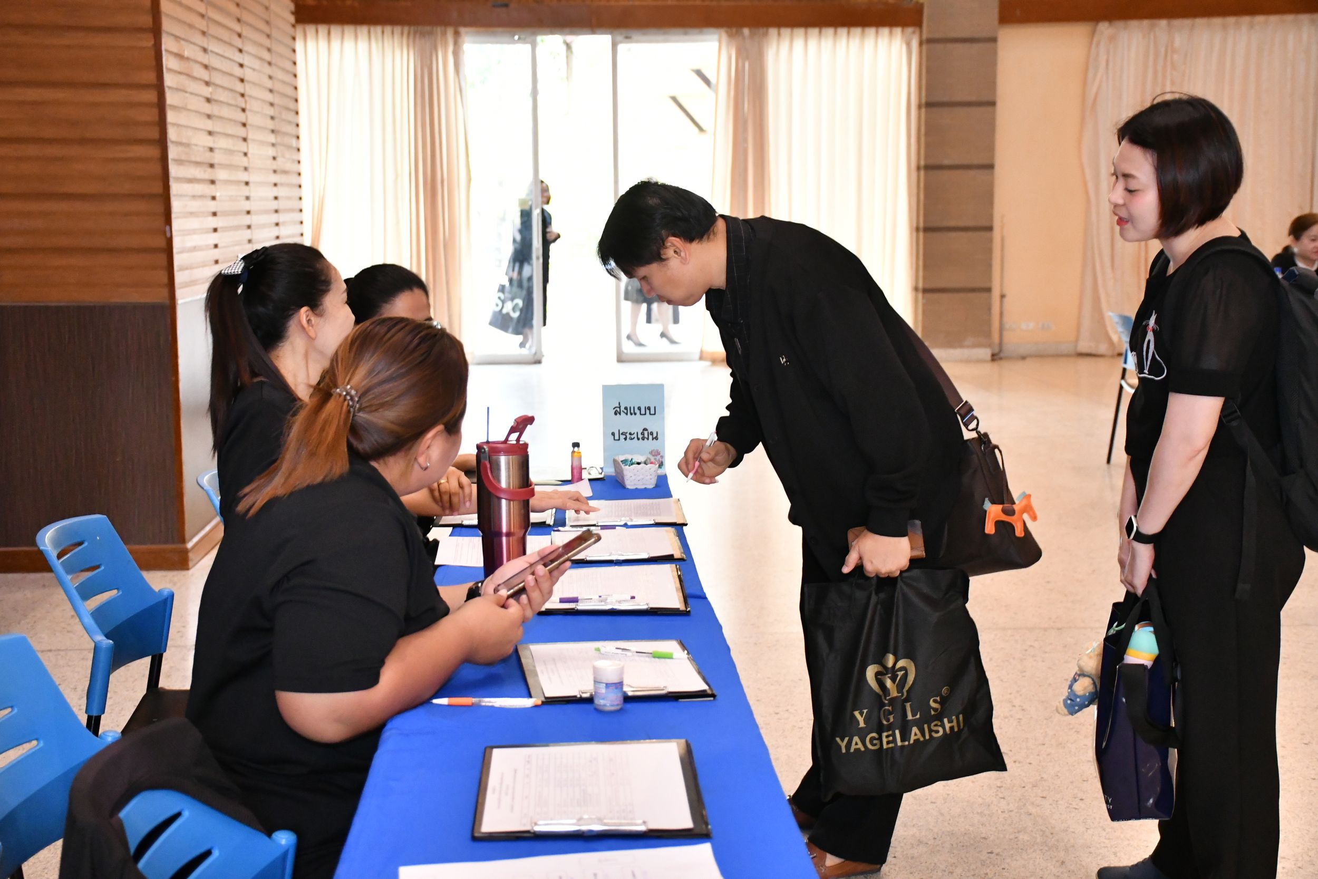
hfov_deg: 38.2
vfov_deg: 26.0
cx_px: 659
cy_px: 440
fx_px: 1904
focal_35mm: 52
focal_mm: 35
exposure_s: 1/125
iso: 4000
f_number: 4.5
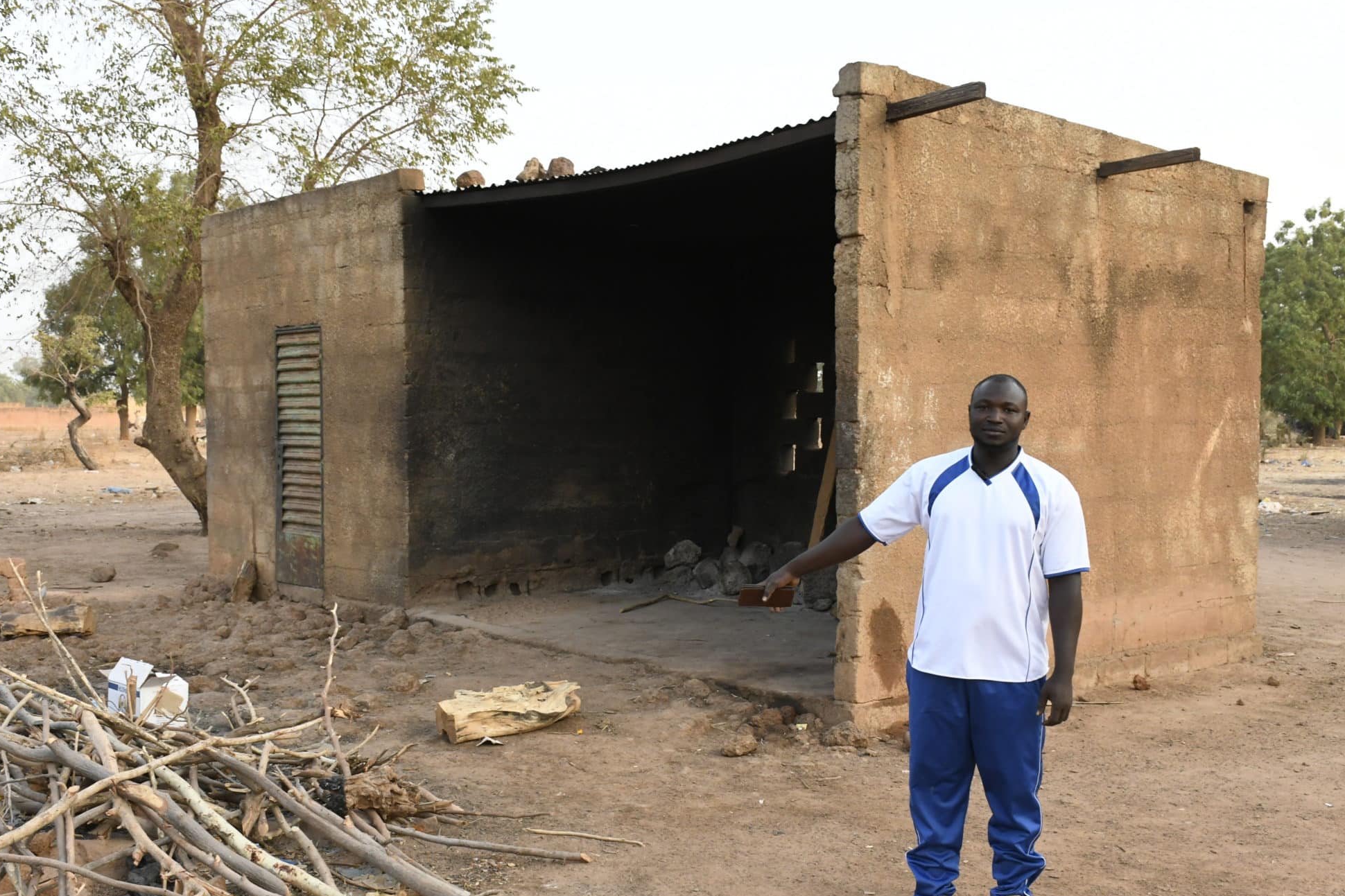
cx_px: 669
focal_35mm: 38
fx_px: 1419
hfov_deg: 50.7
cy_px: 459
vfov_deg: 35.0
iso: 1600
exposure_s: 1/320
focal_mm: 24
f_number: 9
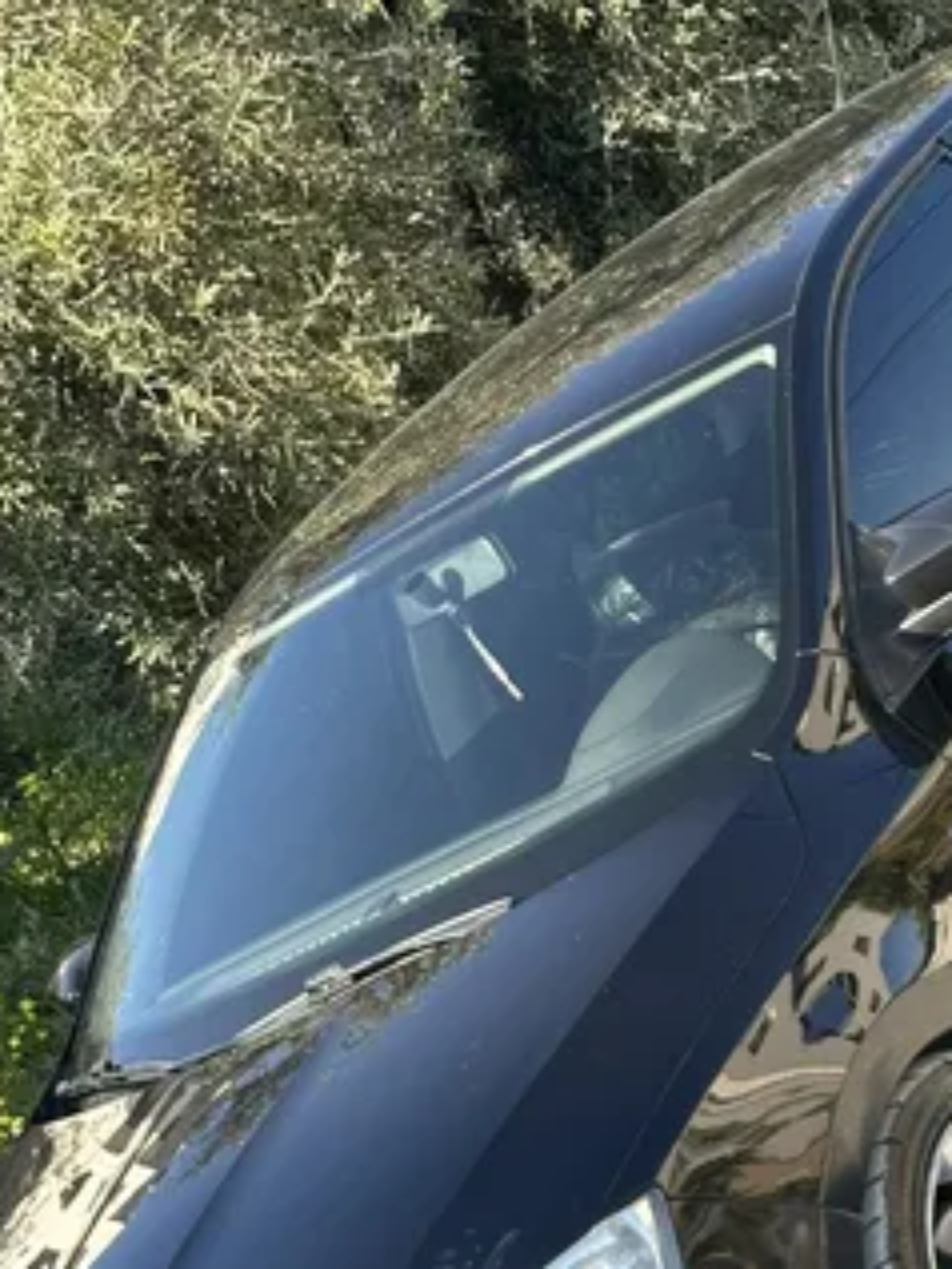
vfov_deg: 17.9
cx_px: 804
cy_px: 973
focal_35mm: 109
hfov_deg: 13.5
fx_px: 3994
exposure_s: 1/555
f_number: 1.78
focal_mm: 6.86
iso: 64
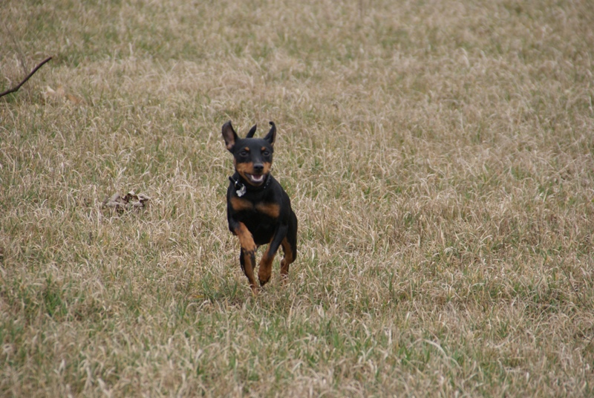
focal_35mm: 300
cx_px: 297
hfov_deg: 6.9
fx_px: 4957
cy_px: 199
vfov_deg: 4.6
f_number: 6.3
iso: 250
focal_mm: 200
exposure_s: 1/500
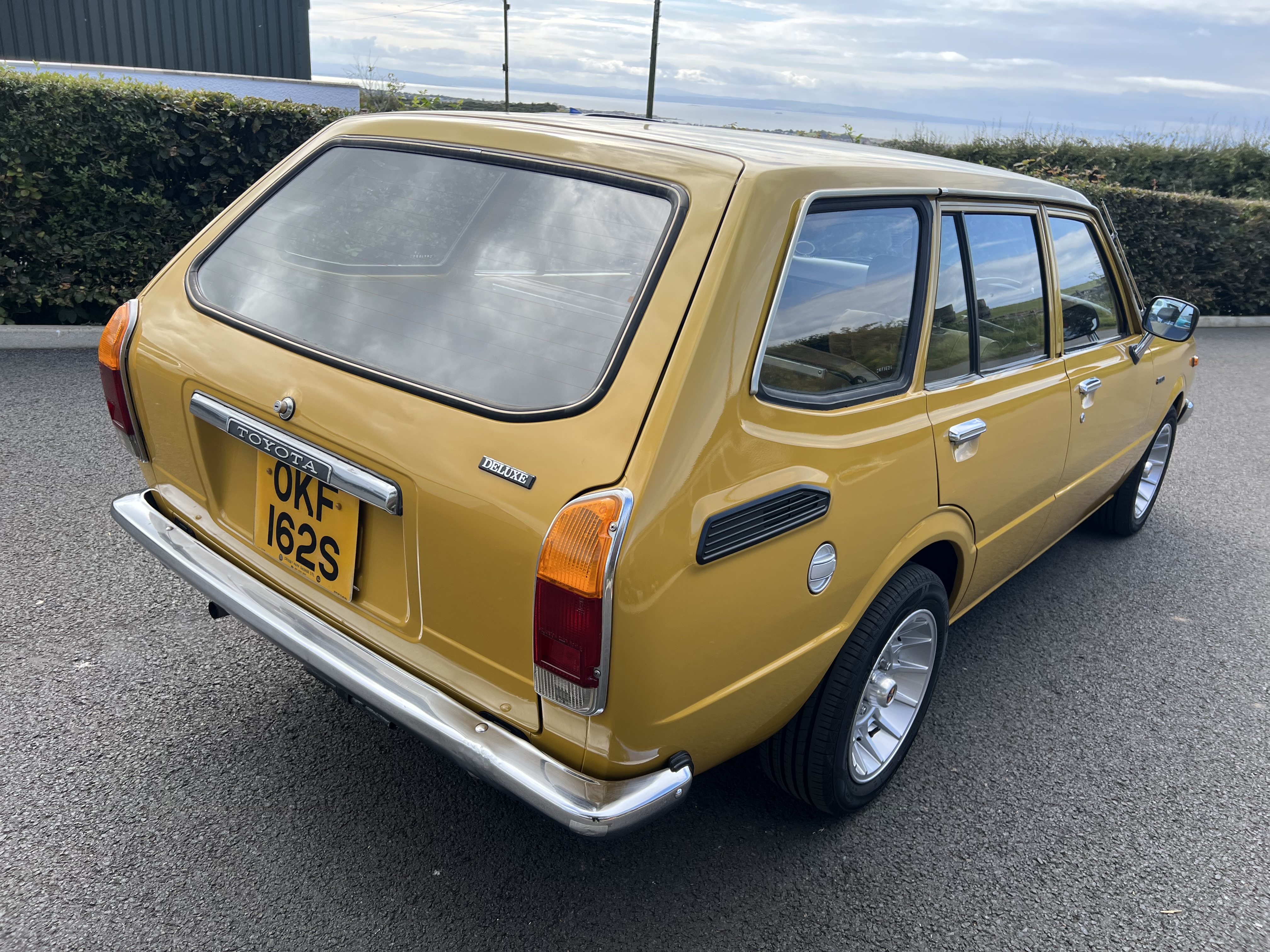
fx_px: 954
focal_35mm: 26
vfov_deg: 53.1
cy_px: 476
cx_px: 635
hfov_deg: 67.3
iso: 50
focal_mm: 5.7
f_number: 1.5
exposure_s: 1/1808
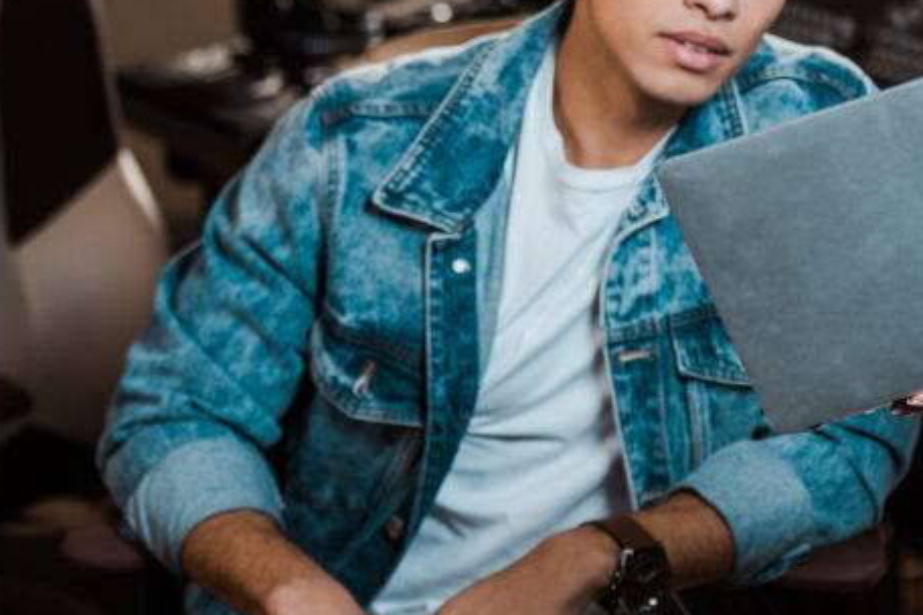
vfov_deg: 7.4
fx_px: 4717
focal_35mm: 184
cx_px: 846
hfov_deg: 11.1
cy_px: -66
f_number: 3.2
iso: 100
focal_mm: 82
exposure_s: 1/200
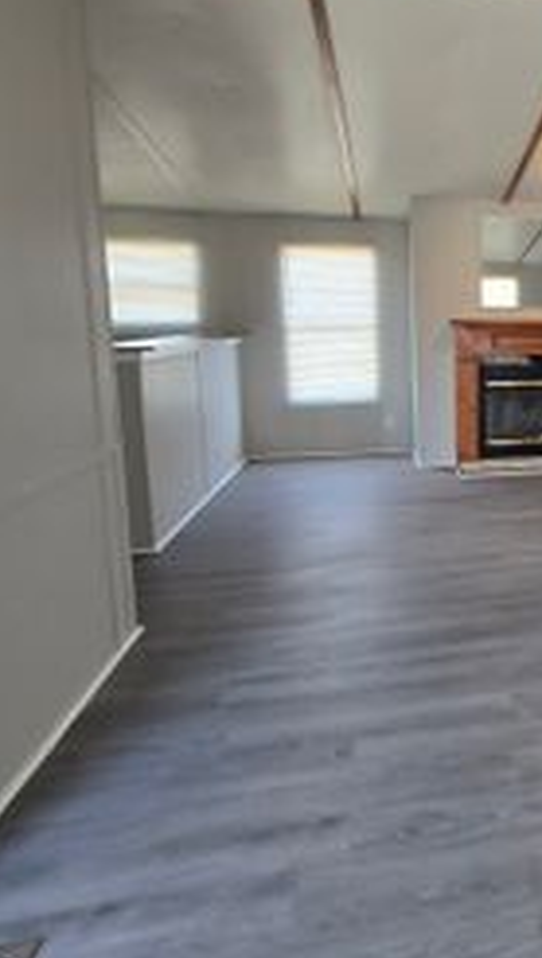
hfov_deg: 42.2
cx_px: 554
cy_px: 405
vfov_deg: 78.1
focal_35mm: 23
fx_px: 586
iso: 125
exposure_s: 1/60
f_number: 2.2
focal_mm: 2.2
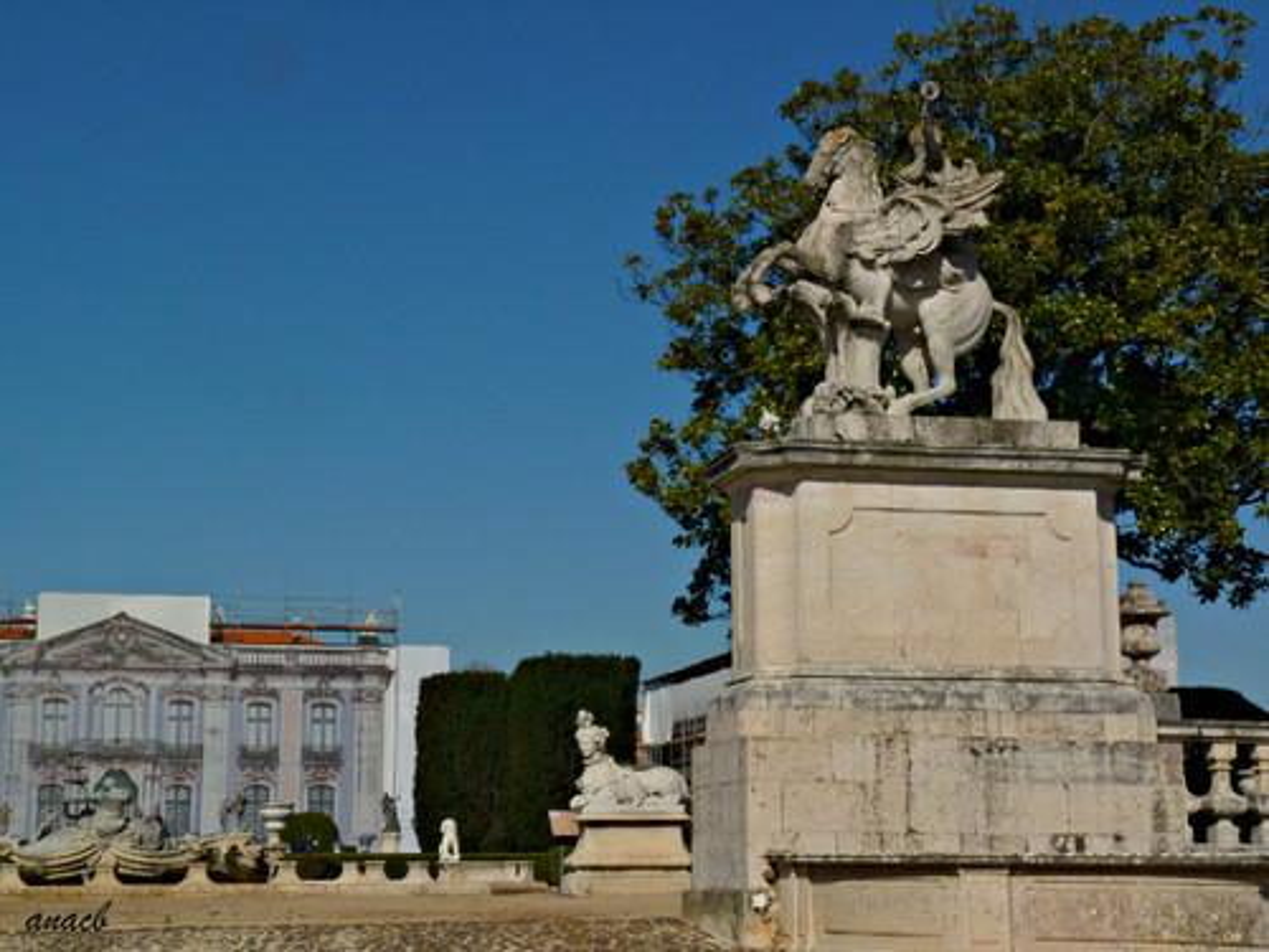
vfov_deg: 24.0
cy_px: 476
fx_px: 2236
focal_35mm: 61
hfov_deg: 31.7
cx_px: 634
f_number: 8
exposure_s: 1/640
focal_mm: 10.8
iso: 80
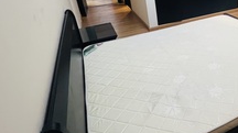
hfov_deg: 58.8
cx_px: 194
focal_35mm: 30
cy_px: 34
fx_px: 189
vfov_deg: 37.9
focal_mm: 1.57
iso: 320
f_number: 1.8
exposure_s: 1/50
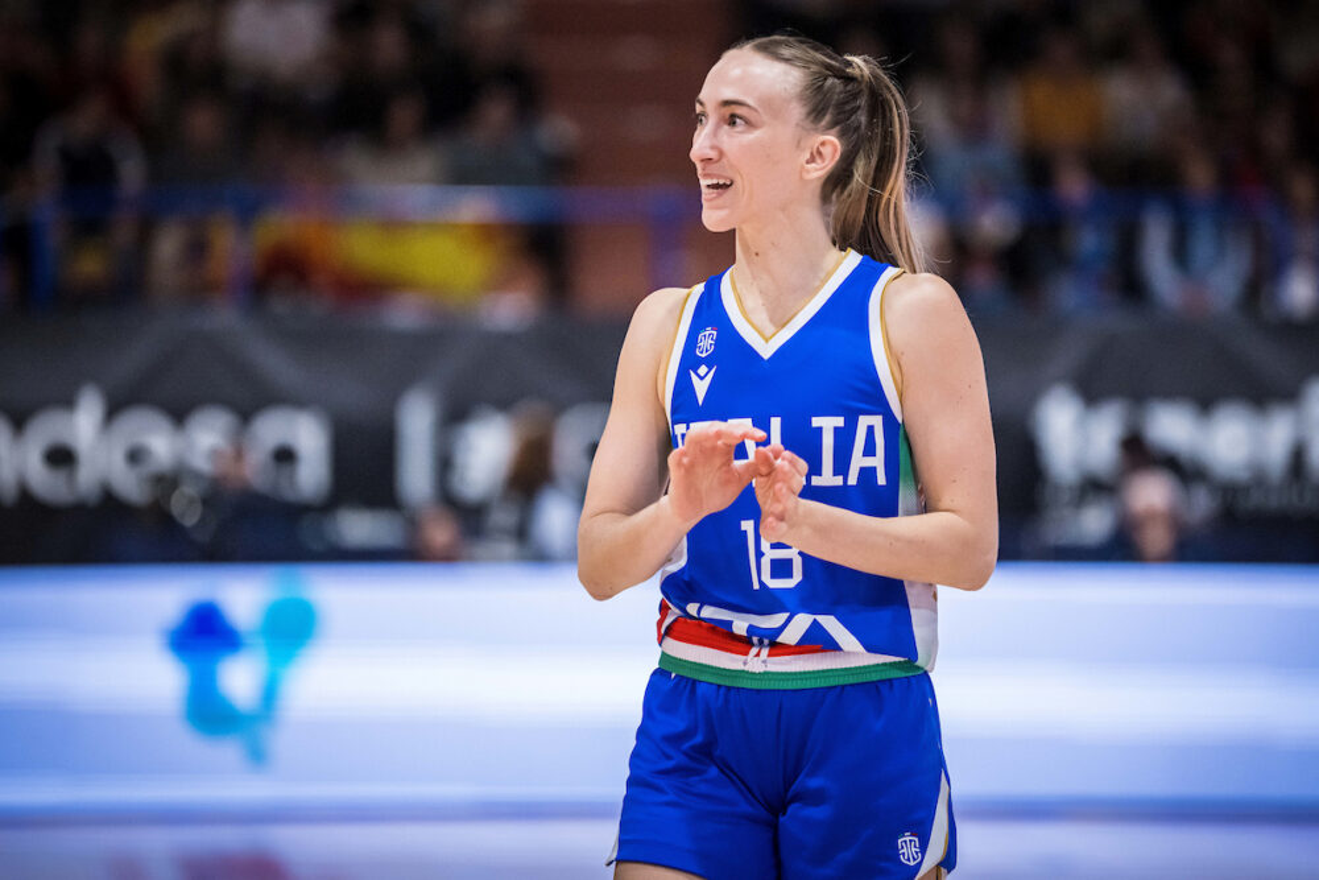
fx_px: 6962
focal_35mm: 190
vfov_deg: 7.2
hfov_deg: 10.8
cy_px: 440
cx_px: 660
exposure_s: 1/800
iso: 5000
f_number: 2.8
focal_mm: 190
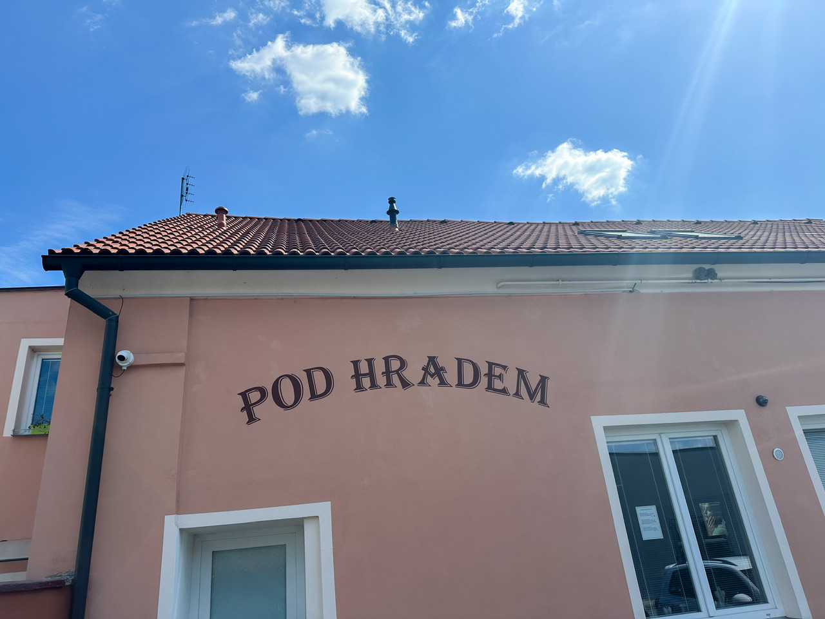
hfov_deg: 71.6
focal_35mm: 24
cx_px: 412
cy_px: 310
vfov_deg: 56.8
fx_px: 572
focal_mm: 6.86
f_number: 1.8
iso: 80
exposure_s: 1/6400
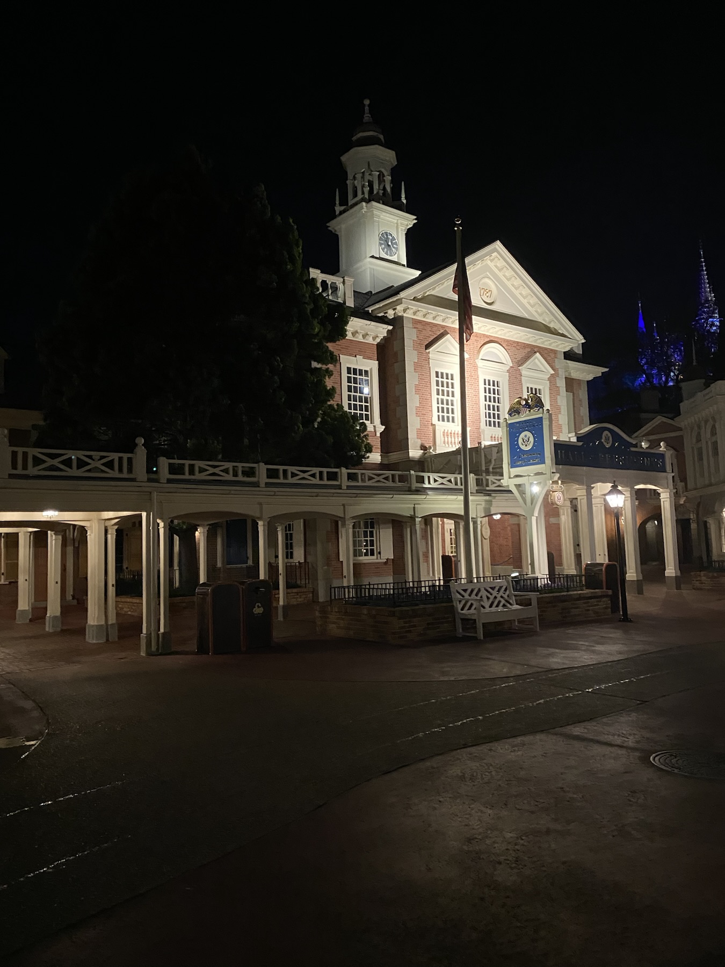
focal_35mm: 26
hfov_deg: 53.1
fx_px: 726
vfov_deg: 67.3
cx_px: 362
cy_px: 484
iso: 800
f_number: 1.8
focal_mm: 4.25
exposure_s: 1/30
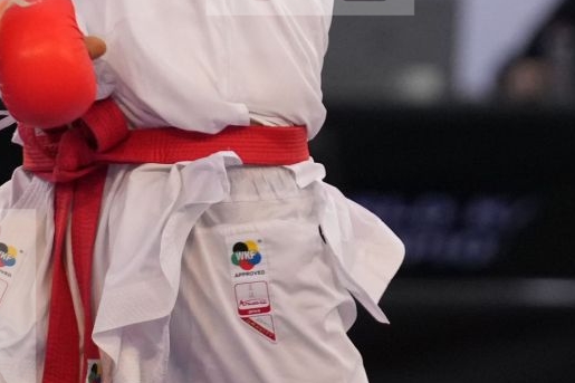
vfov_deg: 1.3
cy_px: -86
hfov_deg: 2.0
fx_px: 16254
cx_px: -68
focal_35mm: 1018
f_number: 2.8
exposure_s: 1/1000
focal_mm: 194
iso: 1600
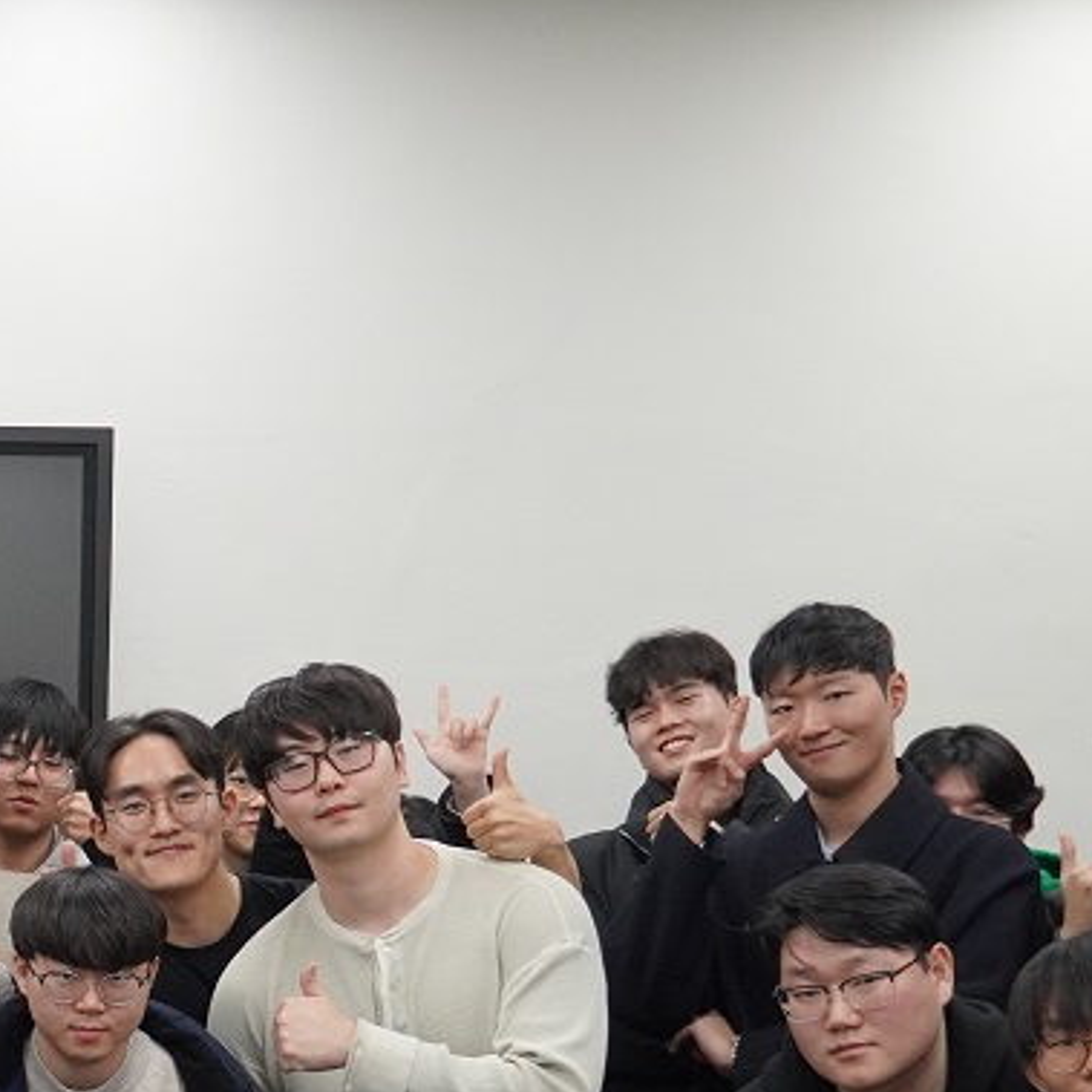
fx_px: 3605
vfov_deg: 17.0
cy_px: 948
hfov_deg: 15.8
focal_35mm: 101
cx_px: -570
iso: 1000
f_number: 4
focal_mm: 20
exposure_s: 1/160
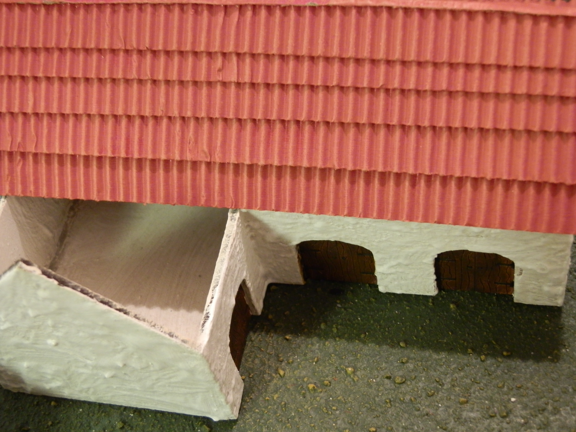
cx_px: 288
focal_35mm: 61
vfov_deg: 24.0
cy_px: 216
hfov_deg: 31.7
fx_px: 1015
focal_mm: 10.99
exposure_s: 1/8
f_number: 3.7
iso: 320
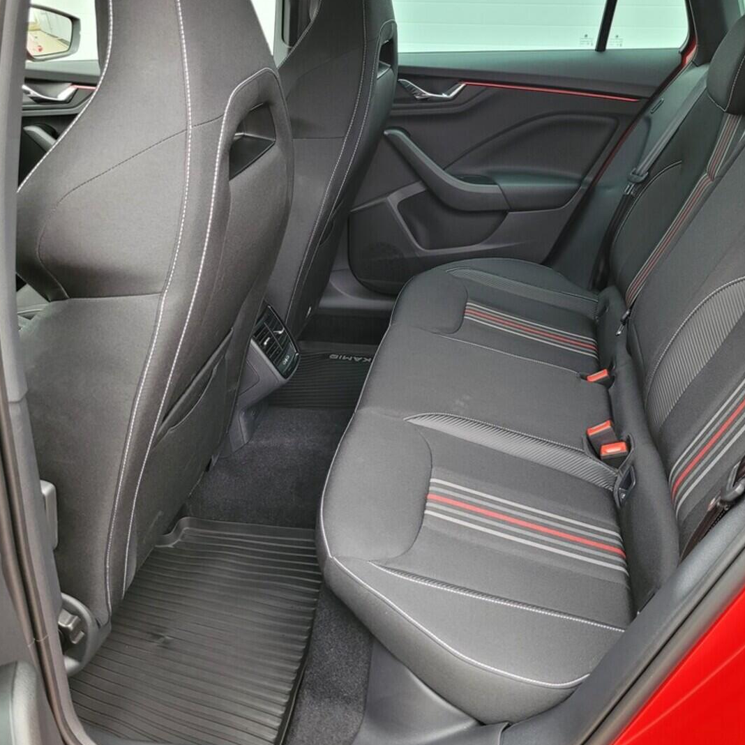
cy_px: 373
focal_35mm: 31
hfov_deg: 51.9
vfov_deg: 52.5
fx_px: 755
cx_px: 469
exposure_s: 1/50
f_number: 1.8
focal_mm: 5.4
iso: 320
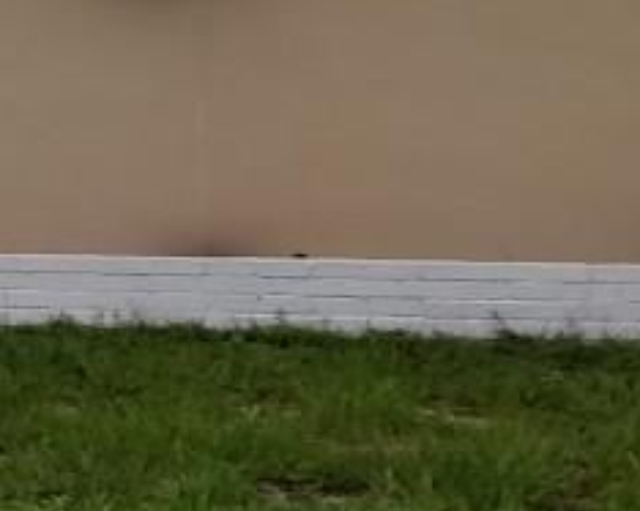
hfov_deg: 12.6
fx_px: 2726
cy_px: 46
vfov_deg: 10.7
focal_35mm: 144
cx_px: -356
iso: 160
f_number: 1.7
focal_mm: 4.1
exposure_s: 1/637
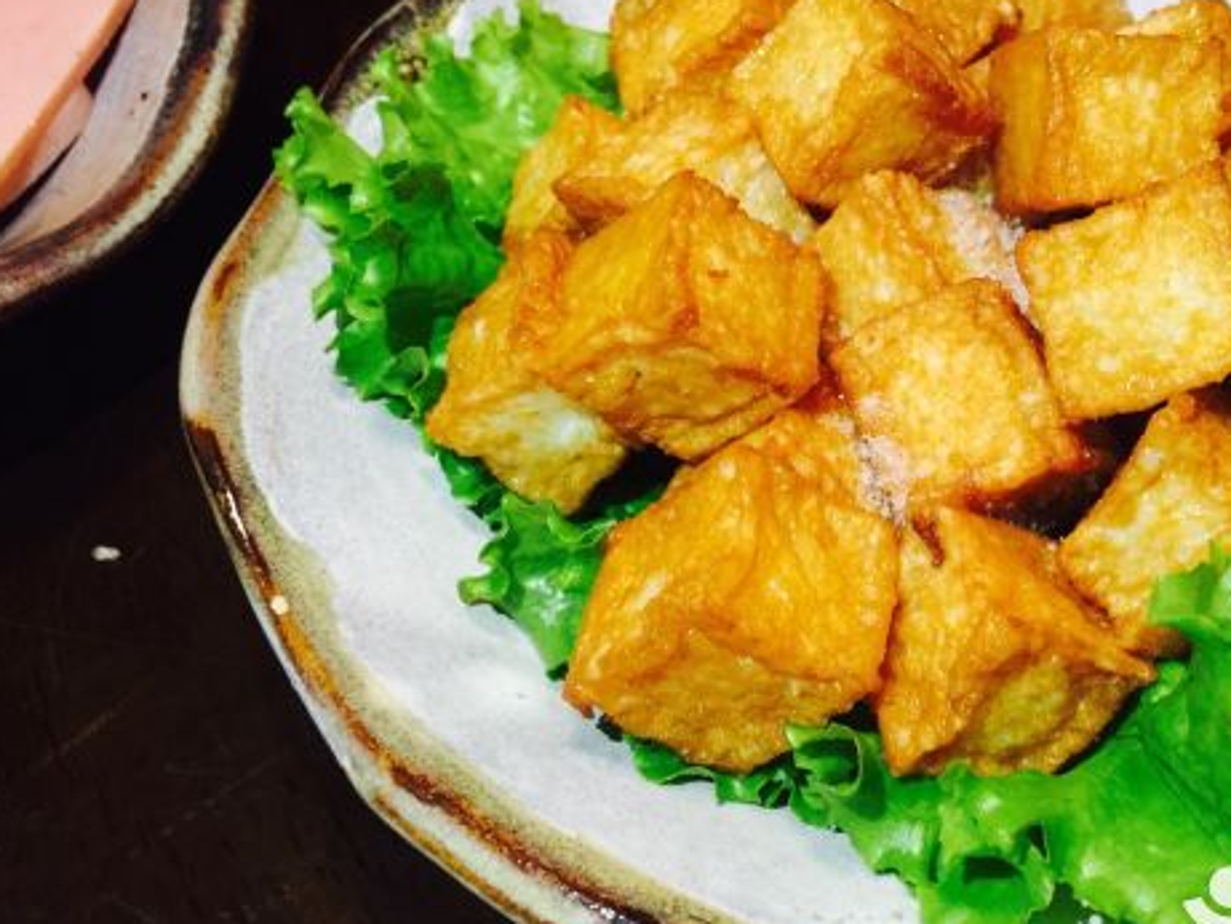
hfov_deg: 41.7
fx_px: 1565
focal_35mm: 44
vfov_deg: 32.8
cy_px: 367
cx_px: 919
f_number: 2.2
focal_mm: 4.15
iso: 100
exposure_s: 1/17
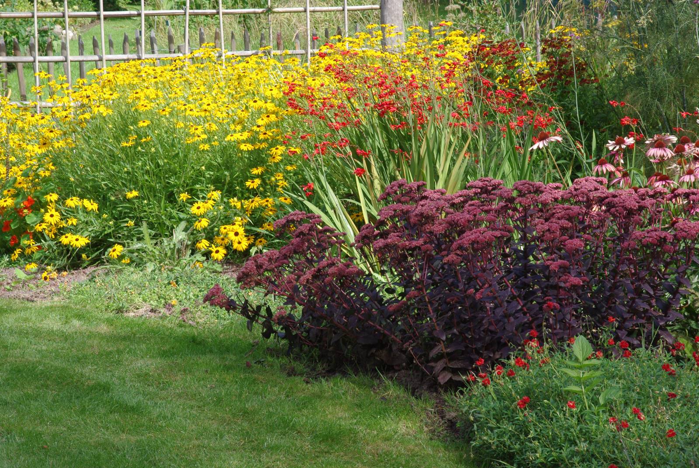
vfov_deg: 13.1
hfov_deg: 19.4
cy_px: 234
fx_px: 2041
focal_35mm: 105
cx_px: 350
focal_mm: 70
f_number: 13
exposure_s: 1/50
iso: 200
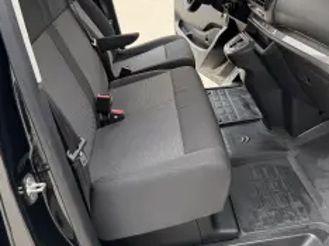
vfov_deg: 37.5
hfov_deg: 49.9
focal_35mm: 37
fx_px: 351
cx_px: 198
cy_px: 58
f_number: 1.78
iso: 100
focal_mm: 6.76
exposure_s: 1/543
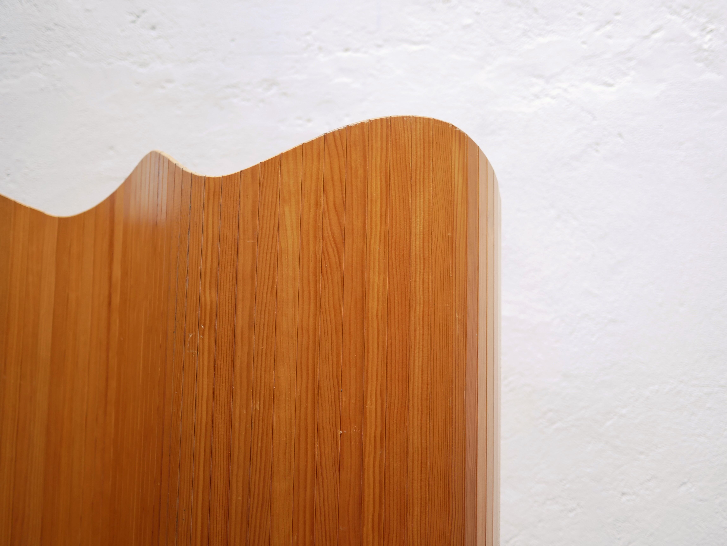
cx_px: 364
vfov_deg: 36.0
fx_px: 840
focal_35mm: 40
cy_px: 273
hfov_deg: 46.8
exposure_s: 1/60
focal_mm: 20
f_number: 1.7
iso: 320
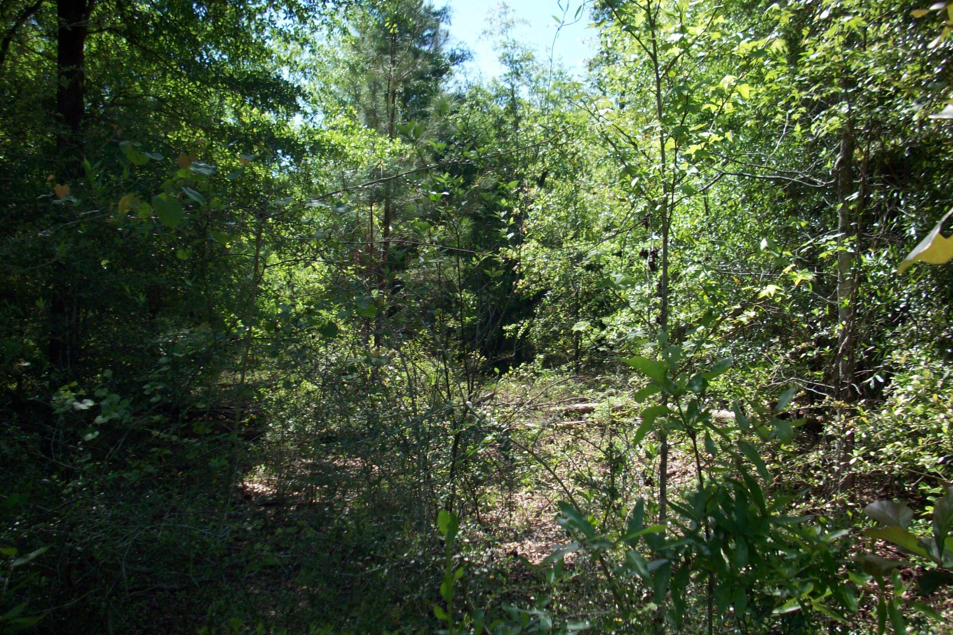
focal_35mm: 39
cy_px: 317
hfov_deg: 49.6
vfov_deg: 34.2
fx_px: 1032
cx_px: 482
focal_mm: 6.2
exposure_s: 1/201
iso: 80
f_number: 5.6
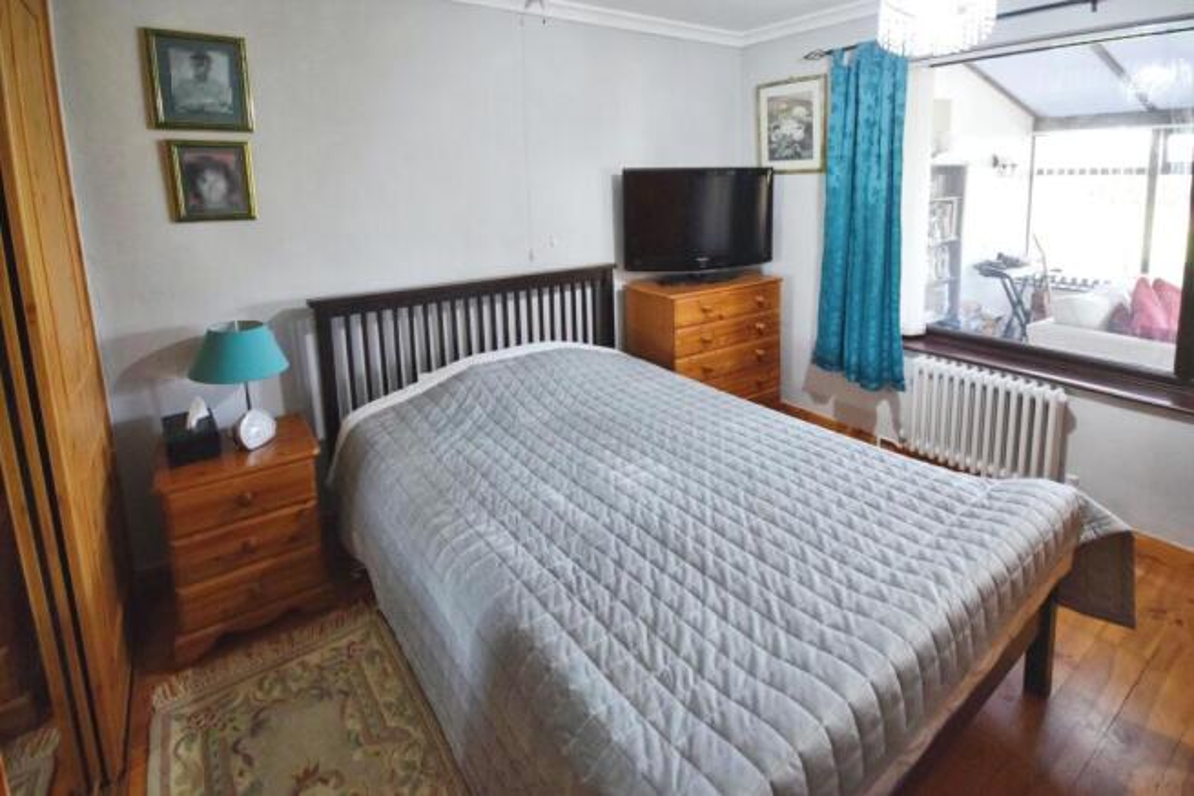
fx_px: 547
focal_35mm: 16
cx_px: 597
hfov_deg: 95.0
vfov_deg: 72.1
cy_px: 398
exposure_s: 1/60
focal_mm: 11
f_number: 4.2
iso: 1800
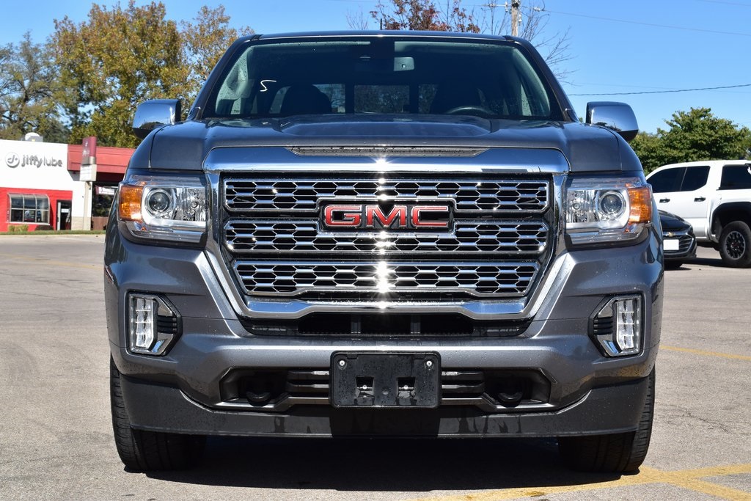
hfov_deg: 31.9
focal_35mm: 63
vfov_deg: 21.6
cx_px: 376
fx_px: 1314
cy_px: 250
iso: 400
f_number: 11
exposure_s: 1/500
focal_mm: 42
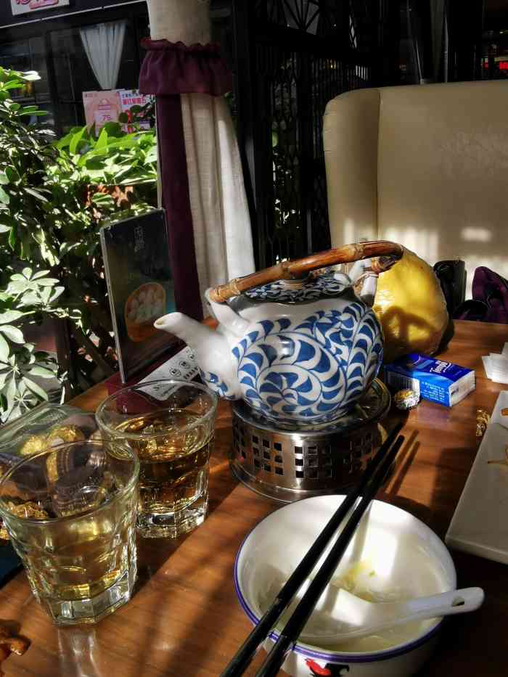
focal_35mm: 26
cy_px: 338
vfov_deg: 67.3
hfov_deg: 53.1
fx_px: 509
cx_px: 254
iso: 50
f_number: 2.2
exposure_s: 1/192
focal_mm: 2.26
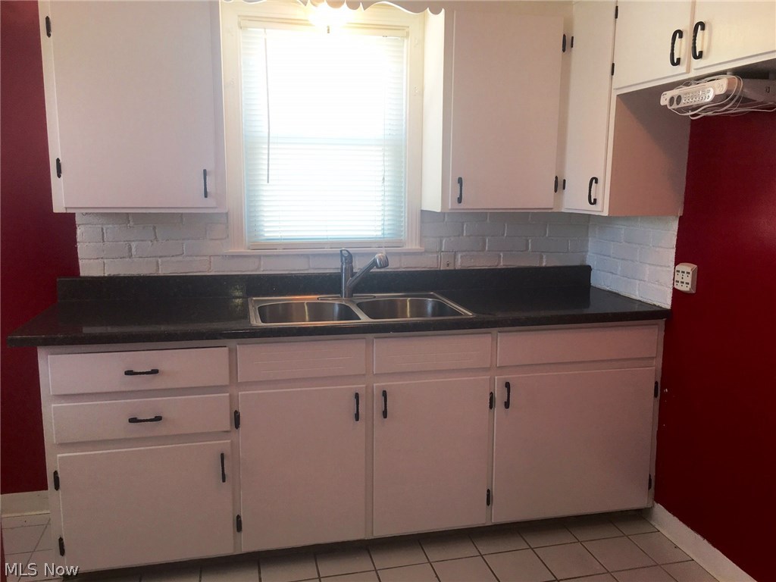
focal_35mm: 29
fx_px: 650
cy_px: 291
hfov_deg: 61.7
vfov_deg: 48.2
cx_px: 388
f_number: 2.2
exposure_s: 1/40
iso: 25
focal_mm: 4.15
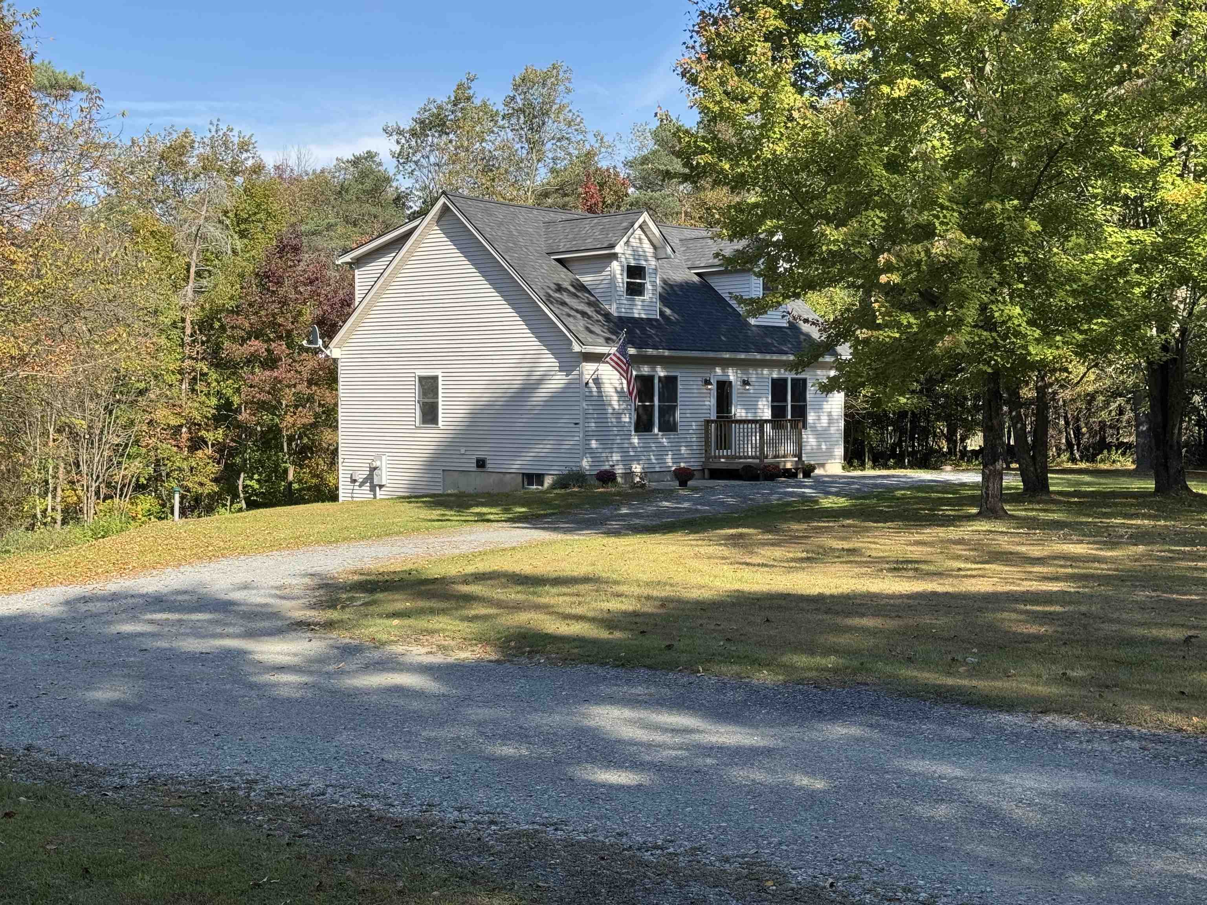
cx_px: 604
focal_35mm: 48
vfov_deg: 30.3
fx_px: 1674
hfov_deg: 39.7
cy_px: 452
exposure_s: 1/1923
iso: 64
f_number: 1.78
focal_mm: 6.76
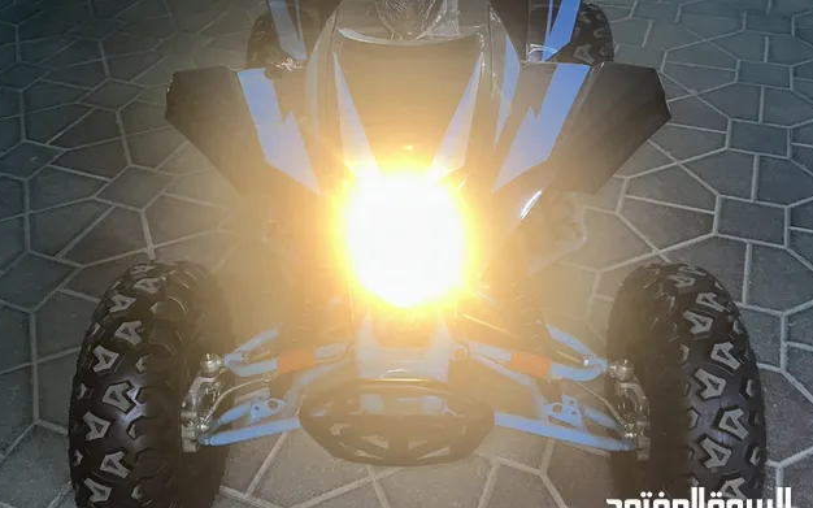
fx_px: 576
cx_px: 406
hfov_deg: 70.4
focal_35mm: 26
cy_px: 270
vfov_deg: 47.5
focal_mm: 6.86
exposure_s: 1/17
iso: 100
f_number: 1.78
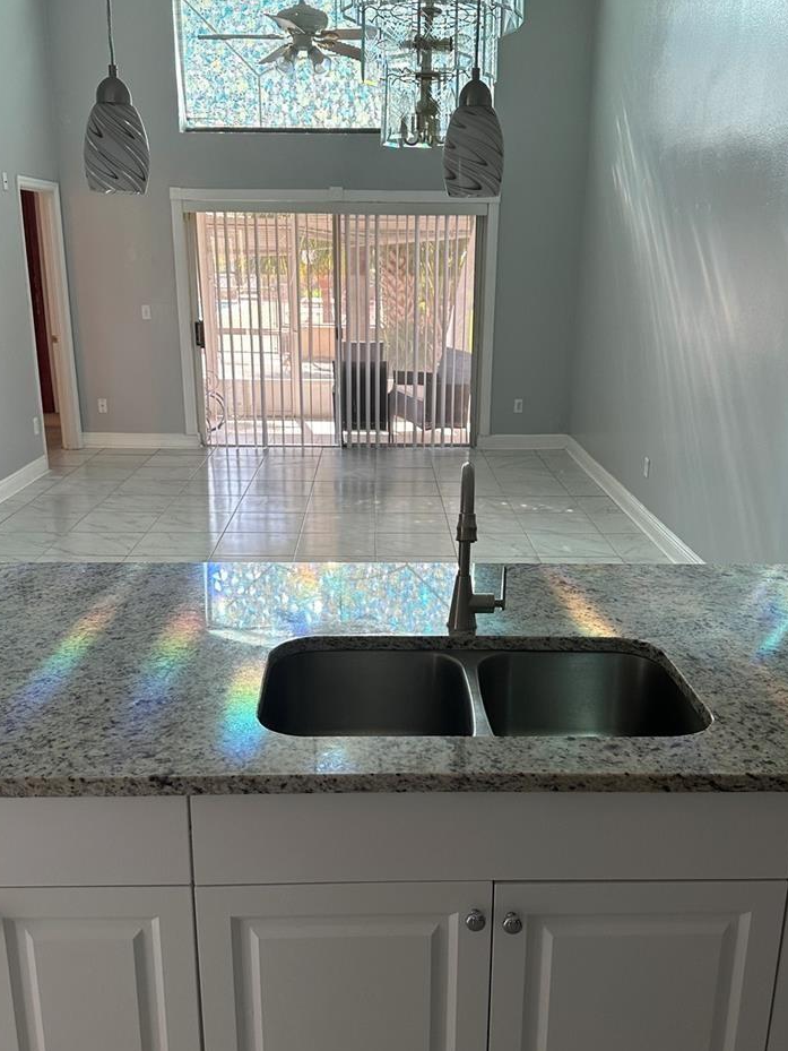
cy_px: 532
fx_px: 941
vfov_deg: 58.3
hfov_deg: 45.4
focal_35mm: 31
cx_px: 407
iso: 160
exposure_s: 1/121
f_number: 1.78
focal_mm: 6.86
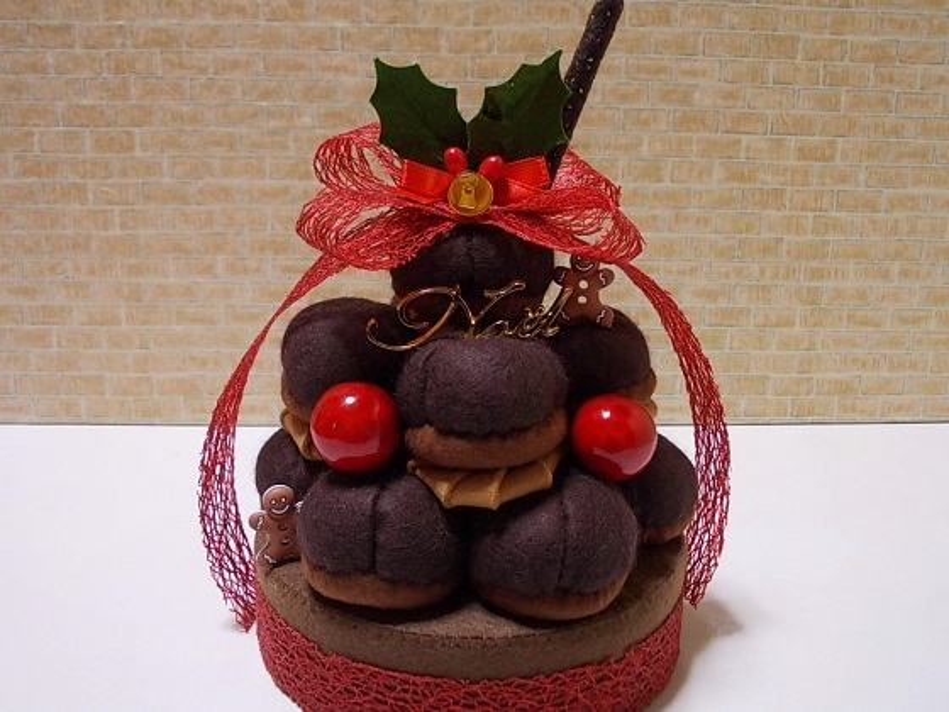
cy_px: 356
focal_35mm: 38
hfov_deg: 49.0
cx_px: 474
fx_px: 1042
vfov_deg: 37.7
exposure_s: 1/13
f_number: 3.1
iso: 200
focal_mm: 5.3
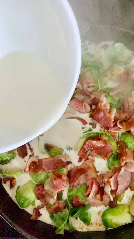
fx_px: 183
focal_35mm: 29
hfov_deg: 39.6
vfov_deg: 66.1
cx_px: 91
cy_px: 119
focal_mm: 4.2
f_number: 1.8
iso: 640
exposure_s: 1/30
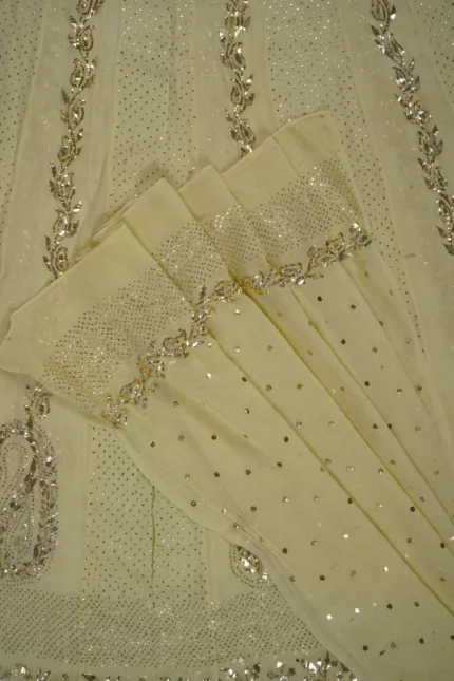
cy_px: 340
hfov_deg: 36.9
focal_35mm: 36
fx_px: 681
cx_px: 227
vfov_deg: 53.1
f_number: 18
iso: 100
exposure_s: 1/125
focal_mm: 36
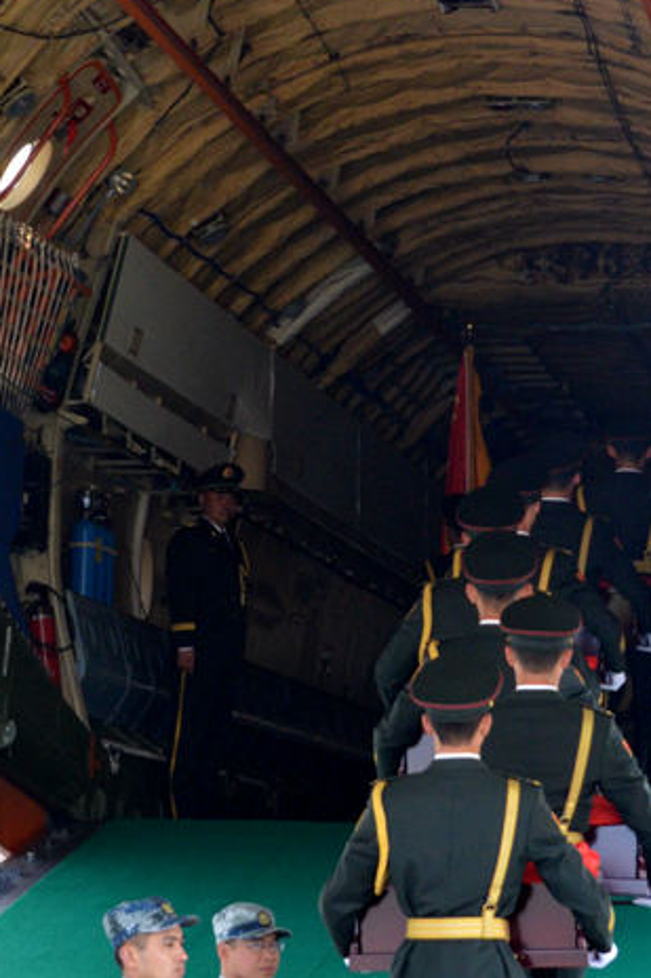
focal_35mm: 124
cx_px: 362
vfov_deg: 16.5
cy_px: 508
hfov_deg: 11.0
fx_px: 3366
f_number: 10
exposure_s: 1/400
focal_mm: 48
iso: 1250
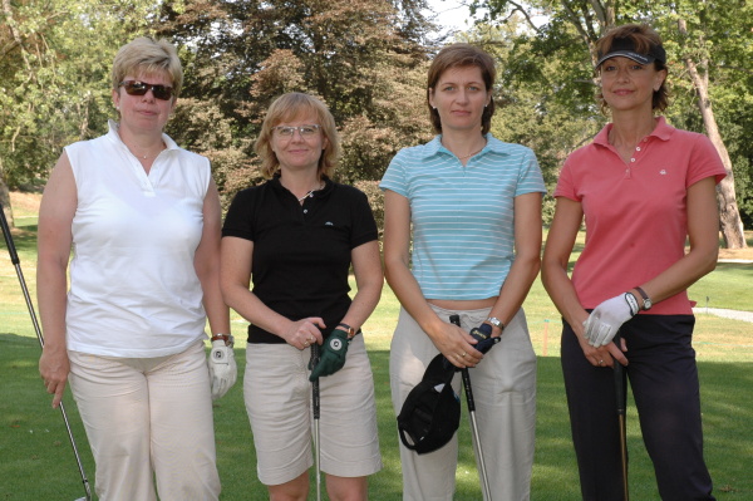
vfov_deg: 19.7
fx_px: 1442
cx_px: 376
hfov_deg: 29.3
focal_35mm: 69
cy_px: 250
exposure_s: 1/160
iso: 400
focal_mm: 46
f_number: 10
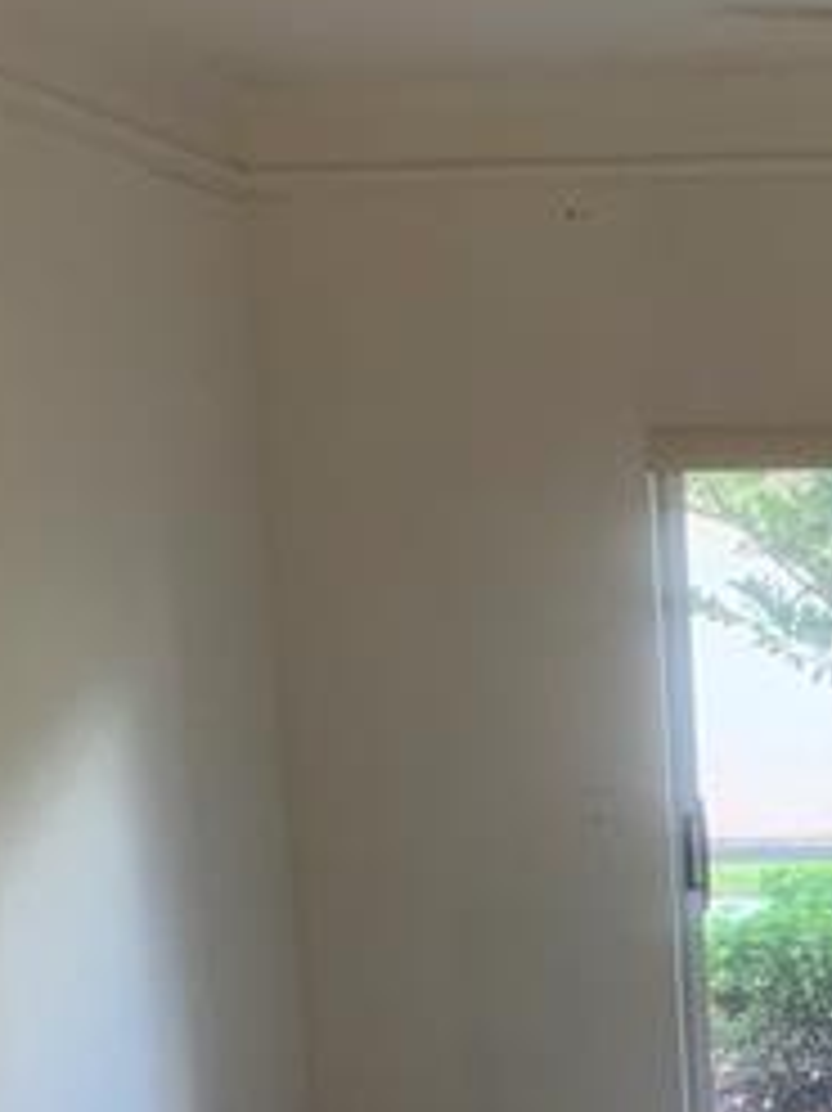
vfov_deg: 23.2
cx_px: 976
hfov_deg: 17.4
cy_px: 1089
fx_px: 2598
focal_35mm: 81
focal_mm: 4.25
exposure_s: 1/60
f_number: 1.8
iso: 320
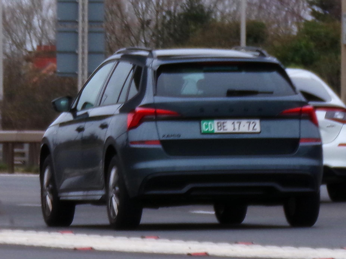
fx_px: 2319
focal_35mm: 232
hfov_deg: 8.5
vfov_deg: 6.4
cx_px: 173
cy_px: 130
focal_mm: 41.5
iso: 200
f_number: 5
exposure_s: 1/320
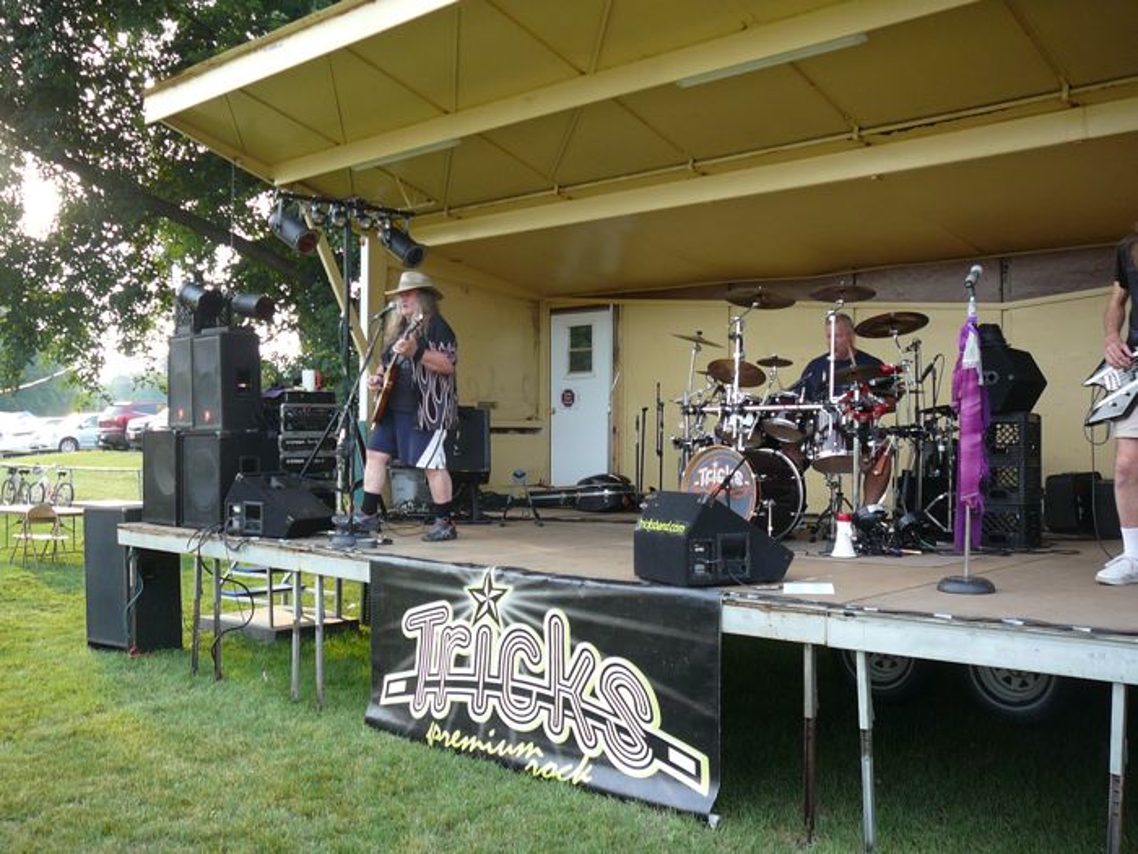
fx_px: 1151
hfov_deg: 52.6
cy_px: 427
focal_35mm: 35
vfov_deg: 40.7
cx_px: 569
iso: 80
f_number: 2.8
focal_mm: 5.2
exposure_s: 1/60
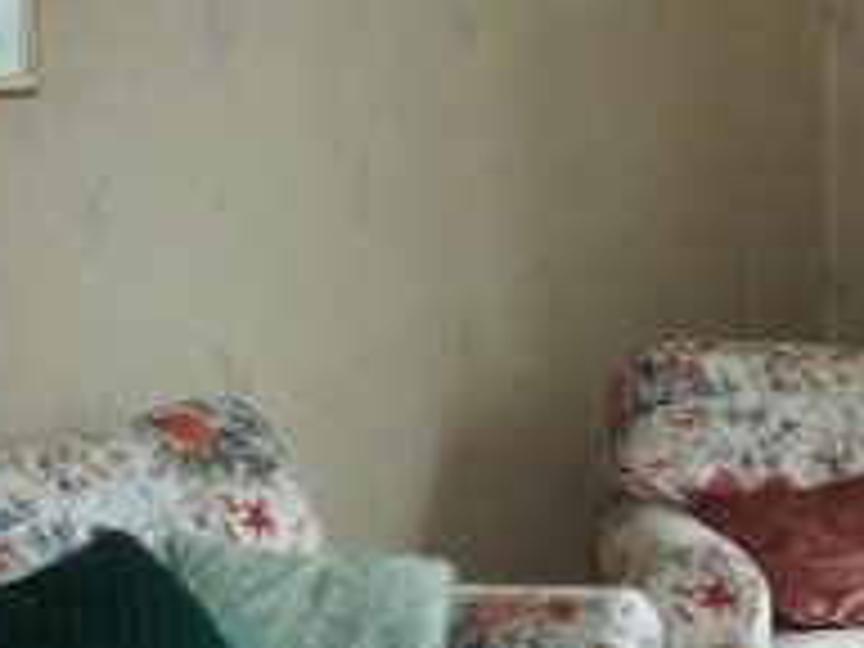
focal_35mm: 104
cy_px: 554
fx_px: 2596
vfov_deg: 14.1
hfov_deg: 18.4
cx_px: 873
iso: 200
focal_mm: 4.1
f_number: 3.3
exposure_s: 1/30
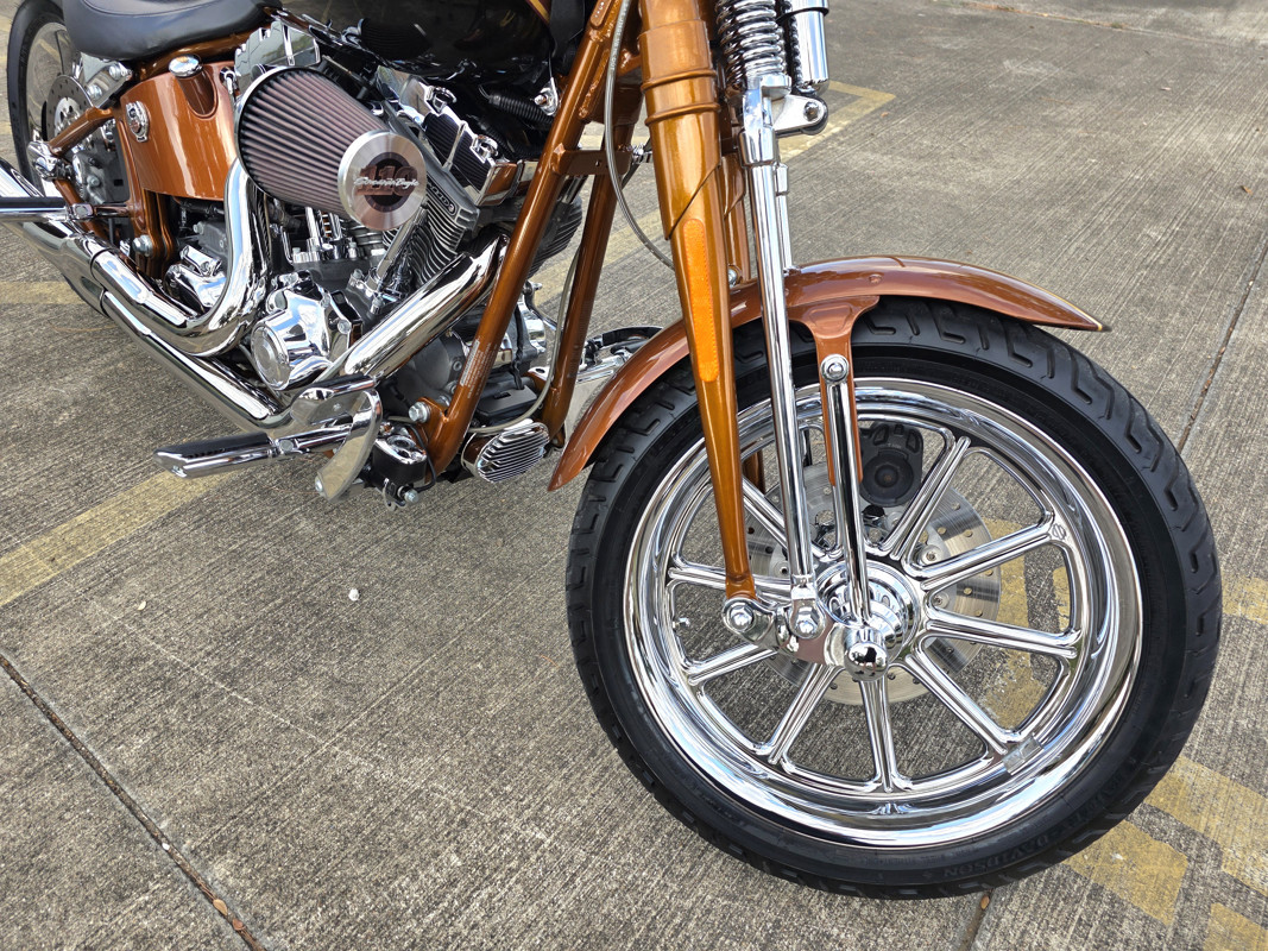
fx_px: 842
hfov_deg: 73.9
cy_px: 476
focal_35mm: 23
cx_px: 634
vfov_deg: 58.9
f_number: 1.7
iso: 32
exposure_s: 1/370
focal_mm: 6.3
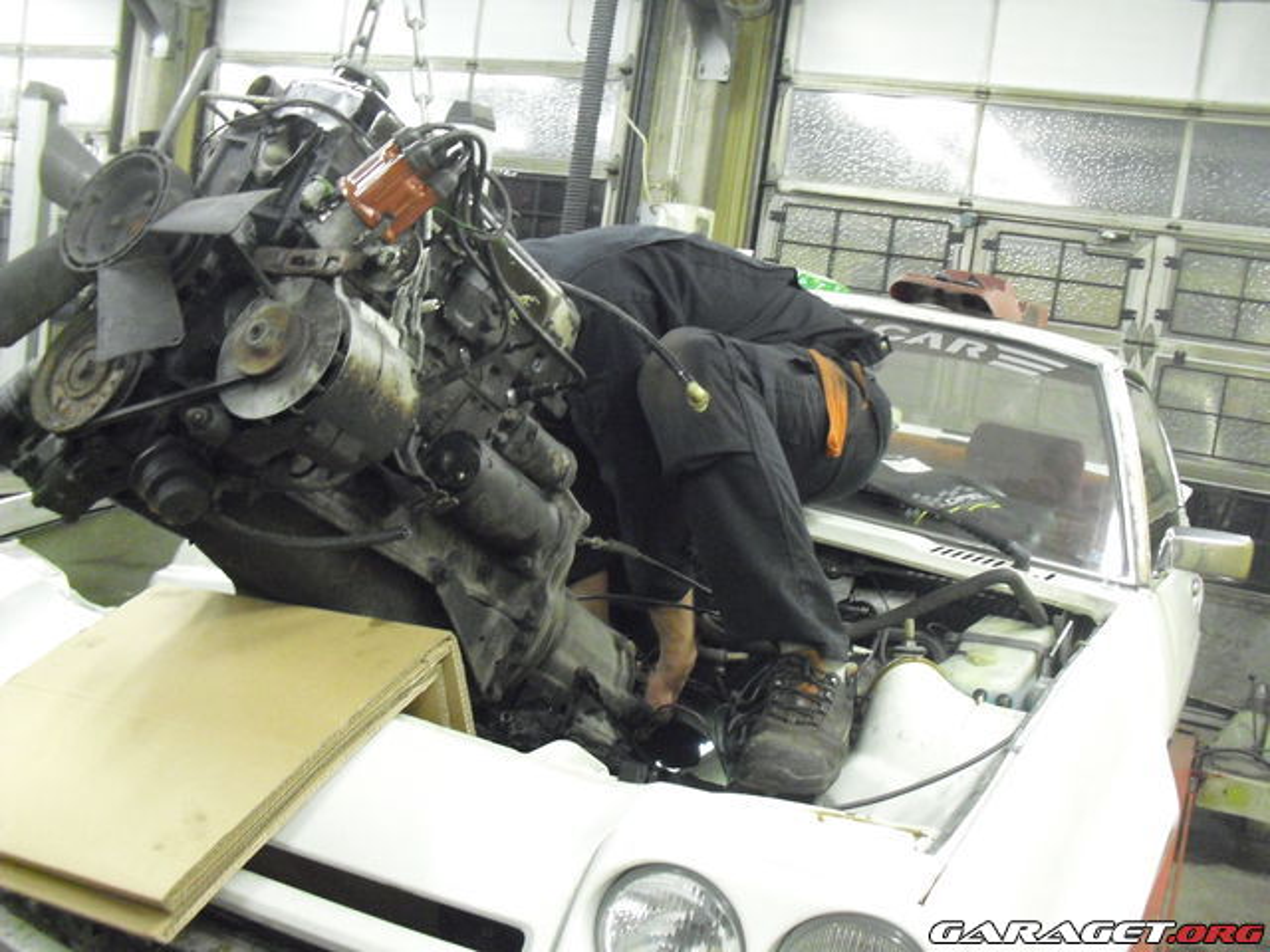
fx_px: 1321
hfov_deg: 51.4
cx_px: 635
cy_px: 476
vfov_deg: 39.7
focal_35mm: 36
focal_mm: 6.3
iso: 800
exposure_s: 1/50
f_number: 3.1
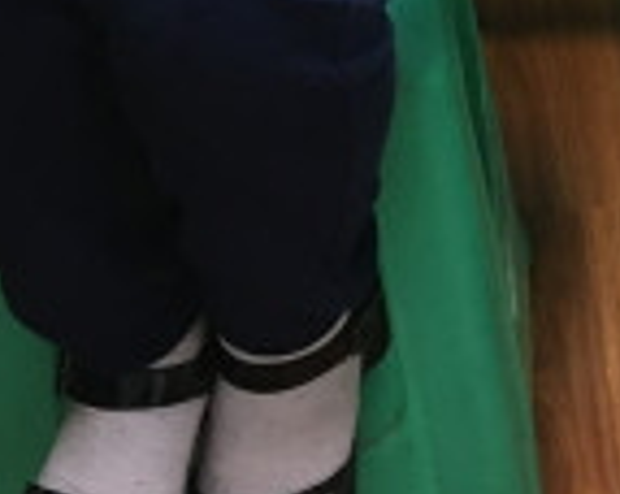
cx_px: 737
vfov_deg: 11.8
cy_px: -425
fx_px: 2181
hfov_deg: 15.6
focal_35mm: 119
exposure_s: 1/33
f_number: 2.2
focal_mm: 4.15
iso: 125
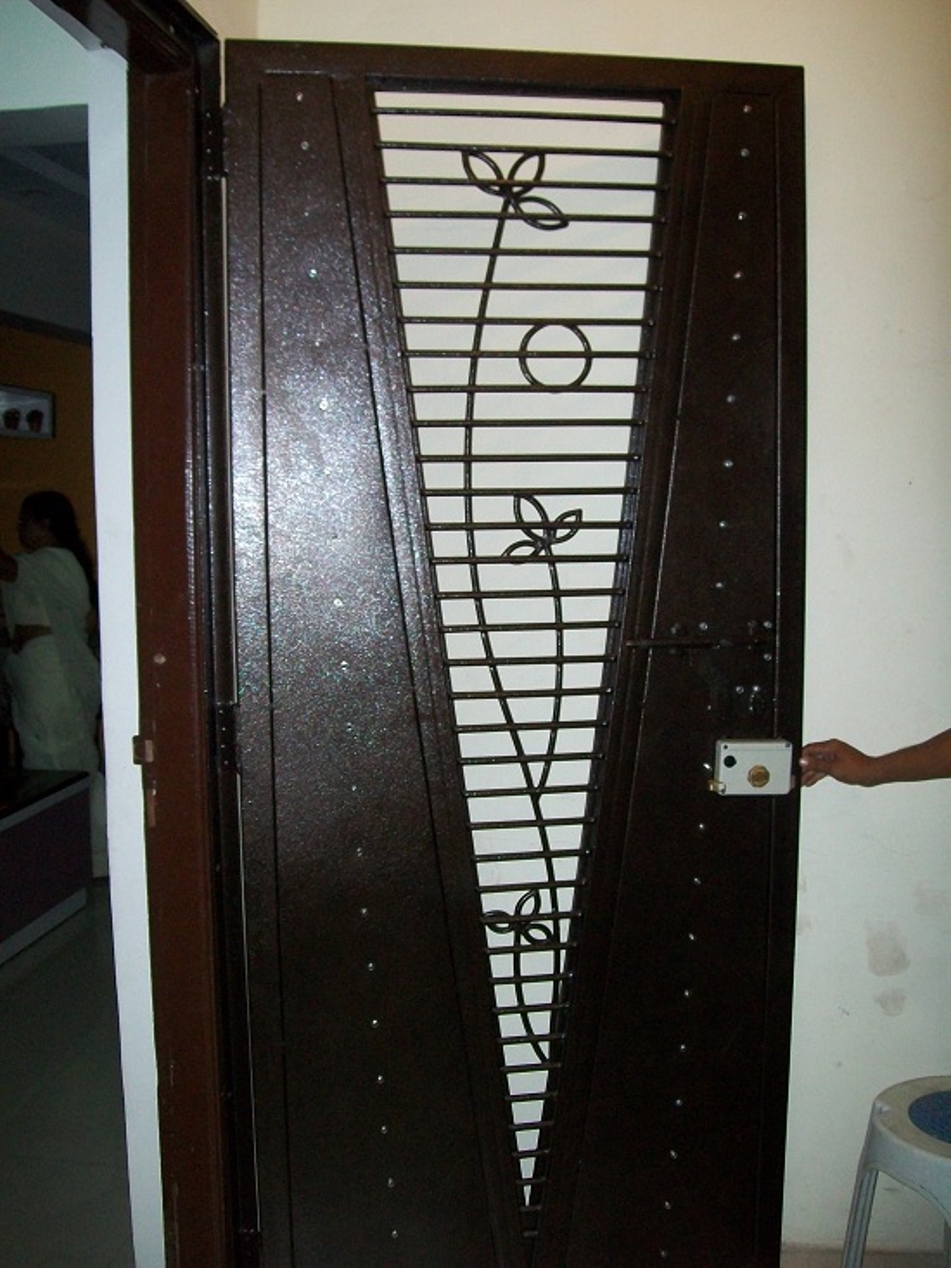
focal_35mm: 34
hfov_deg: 41.8
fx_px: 1245
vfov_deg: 53.9
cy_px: 634
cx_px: 476
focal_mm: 6.1
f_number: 2.7
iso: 160
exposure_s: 1/60
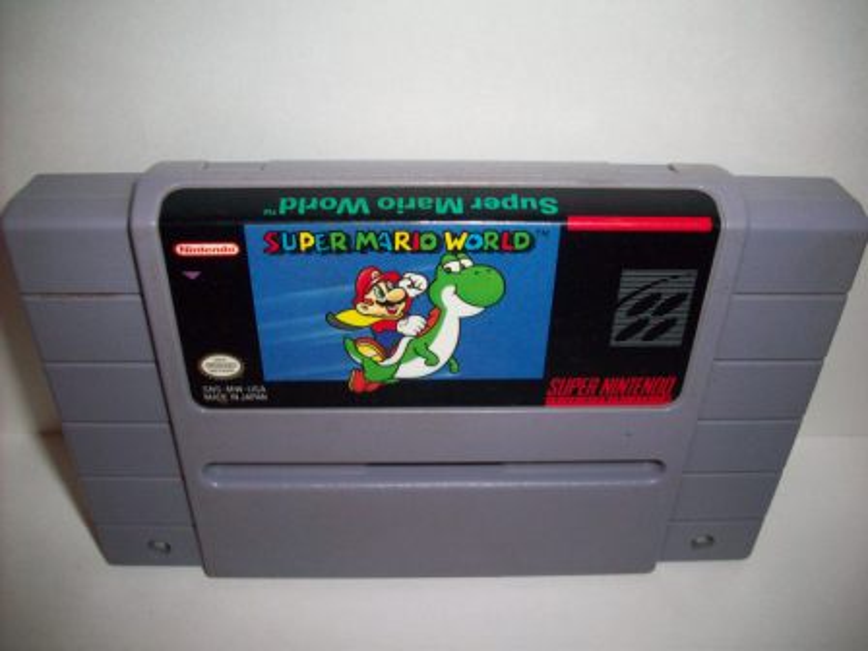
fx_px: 928
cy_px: 326
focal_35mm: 37
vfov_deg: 38.7
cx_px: 434
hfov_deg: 50.1
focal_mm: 6.2
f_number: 2.8
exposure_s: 1/45
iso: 160
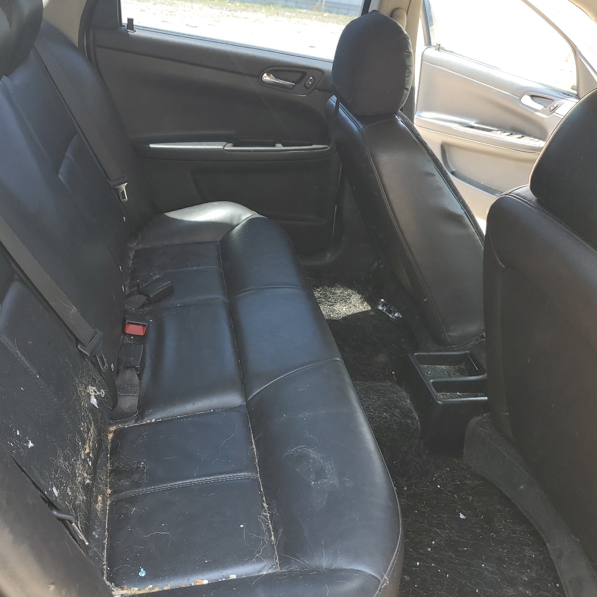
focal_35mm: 31
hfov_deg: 52.5
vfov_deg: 52.5
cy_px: 299
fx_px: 605
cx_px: 298
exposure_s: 1/154
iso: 50
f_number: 1.5
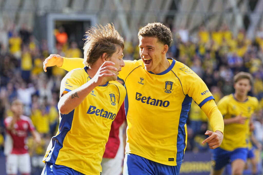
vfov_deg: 9.6
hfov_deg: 14.3
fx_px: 1045
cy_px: 88
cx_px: 132
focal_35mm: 143
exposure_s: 1/1250
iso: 640
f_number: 3.5
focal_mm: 143
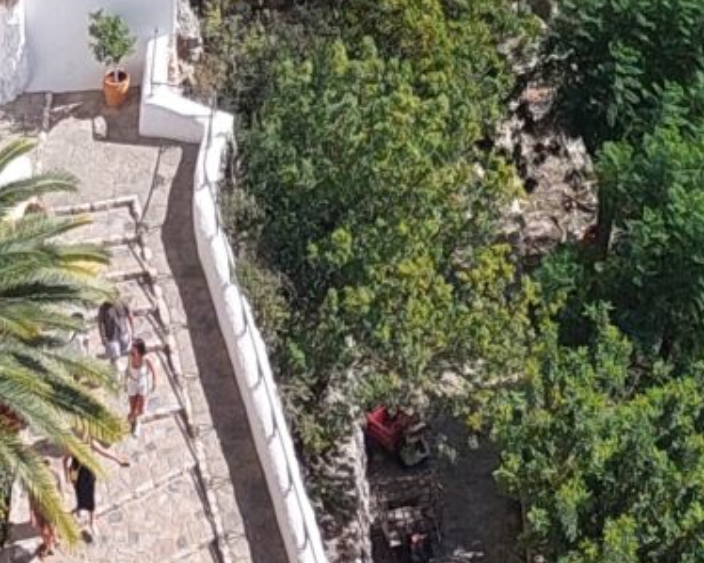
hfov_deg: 11.5
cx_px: 640
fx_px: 3479
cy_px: -1252
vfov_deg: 7.8
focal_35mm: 167
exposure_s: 1/897
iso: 25
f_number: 1.8
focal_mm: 5.23
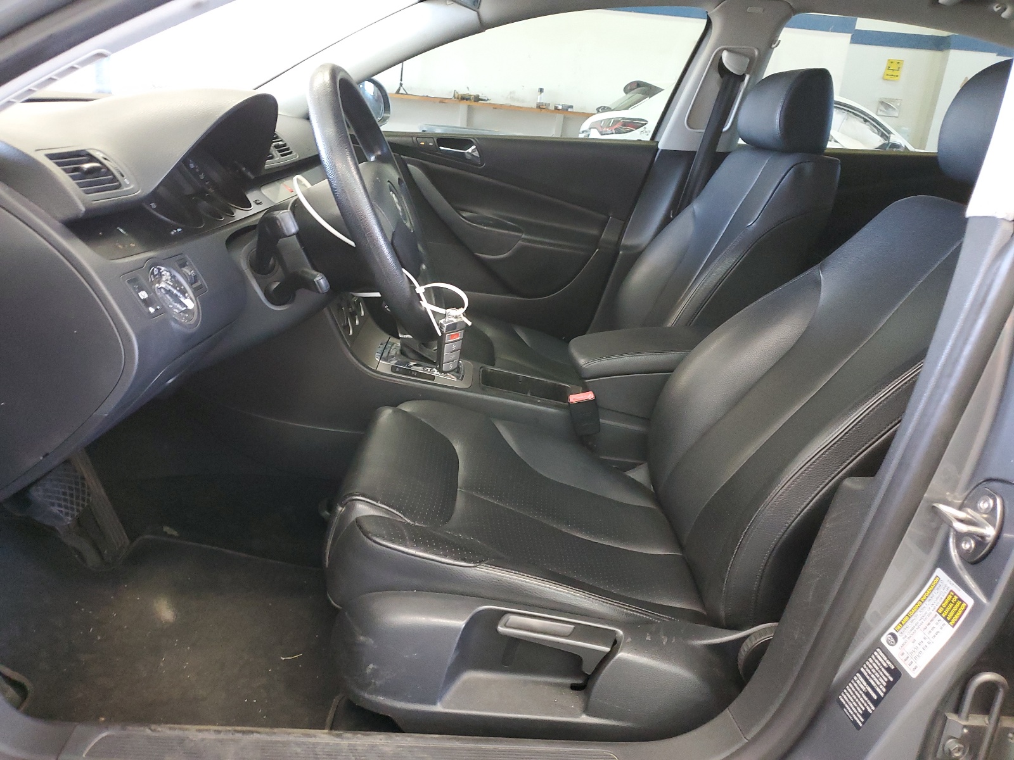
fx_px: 762
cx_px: 507
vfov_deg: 53.1
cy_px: 380
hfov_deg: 67.3
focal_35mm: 26
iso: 293
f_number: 1.5
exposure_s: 1/40
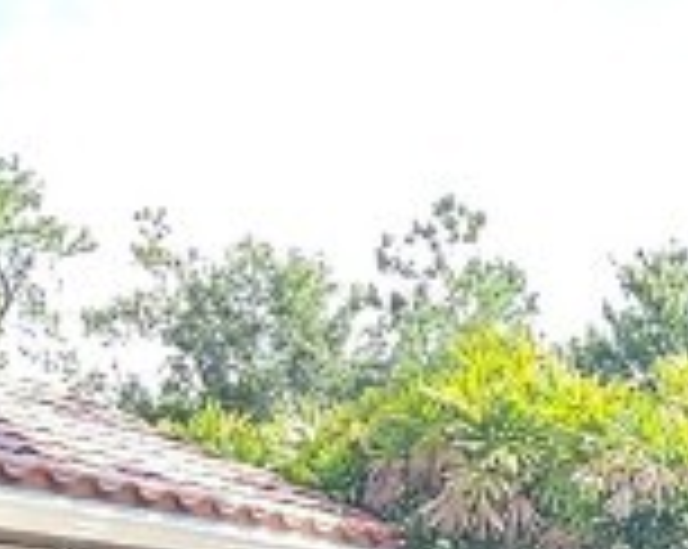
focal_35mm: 85
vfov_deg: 15.9
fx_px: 1729
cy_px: 927
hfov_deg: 19.9
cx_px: 985
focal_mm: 2.2
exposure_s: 1/271
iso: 50
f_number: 2.2
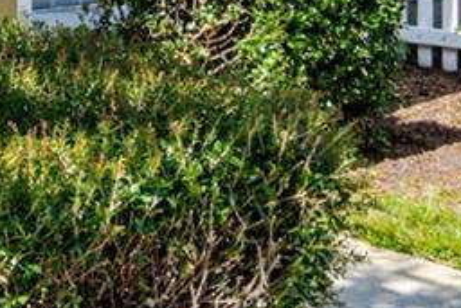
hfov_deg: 17.9
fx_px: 1321
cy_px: -160
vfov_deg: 12.6
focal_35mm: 103
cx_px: -207
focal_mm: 11
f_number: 11
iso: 100
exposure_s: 1/25
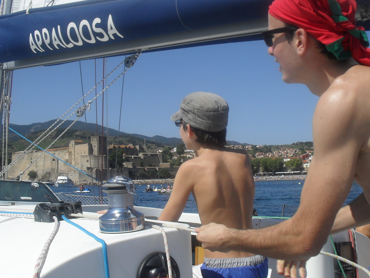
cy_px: 127
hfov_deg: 43.8
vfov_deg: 33.6
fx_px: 460
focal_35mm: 43
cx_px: 210
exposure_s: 1/350
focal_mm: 6.3
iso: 100
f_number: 8.4
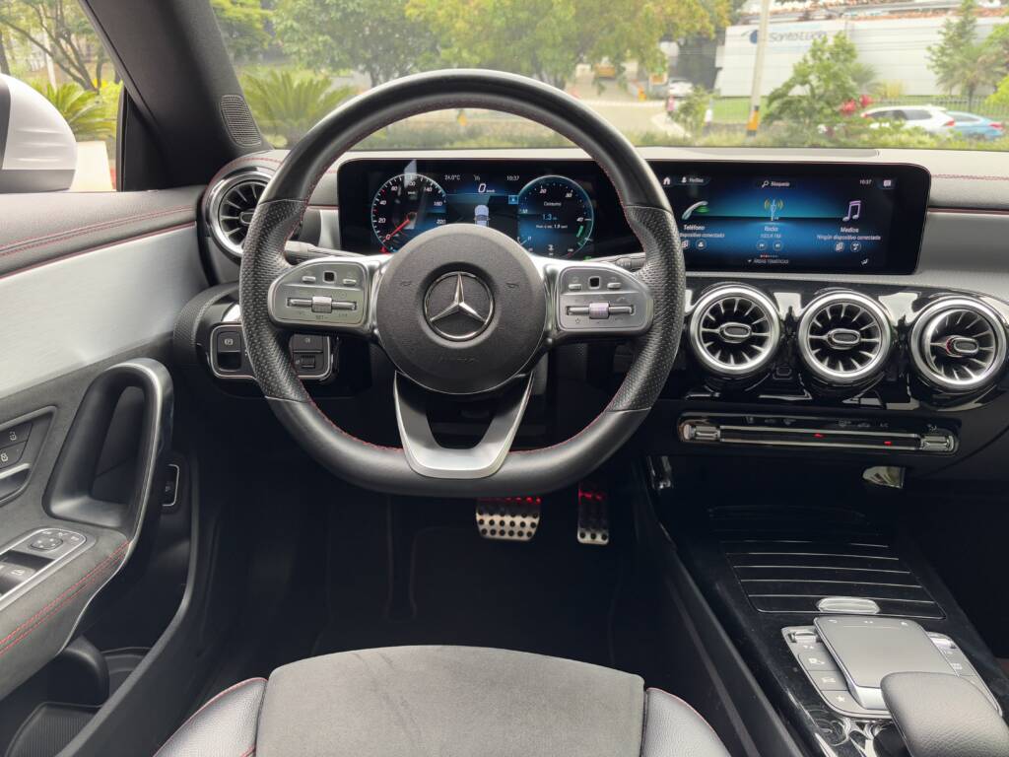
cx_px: 504
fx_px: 758
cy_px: 378
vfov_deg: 53.1
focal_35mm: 26
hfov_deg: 67.3
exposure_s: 1/62
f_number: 1.6
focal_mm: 5.96
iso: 125
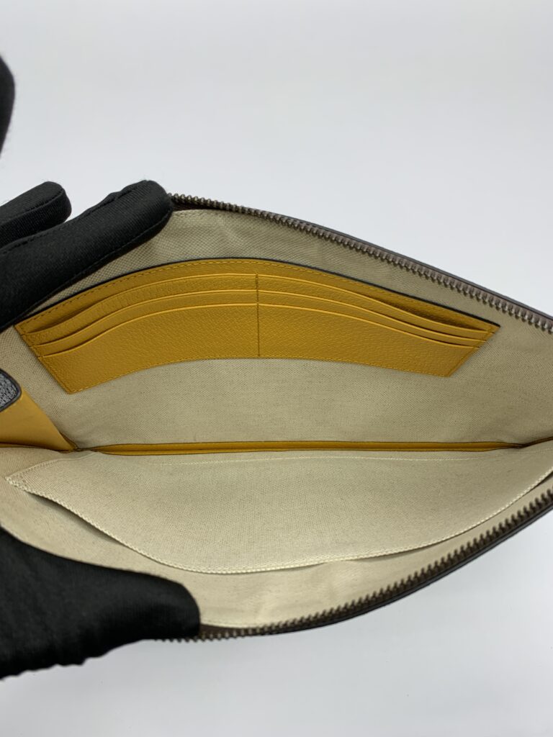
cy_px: 368
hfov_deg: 53.1
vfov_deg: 67.3
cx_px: 276
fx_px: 554
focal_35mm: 26
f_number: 1.8
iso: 32
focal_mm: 4.25
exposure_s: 1/100
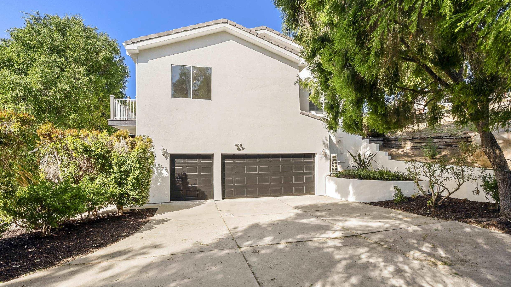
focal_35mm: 17
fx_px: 230
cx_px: 254
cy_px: 151
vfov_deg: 63.9
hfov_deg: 95.9
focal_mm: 16
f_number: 8
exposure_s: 1/320
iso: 500
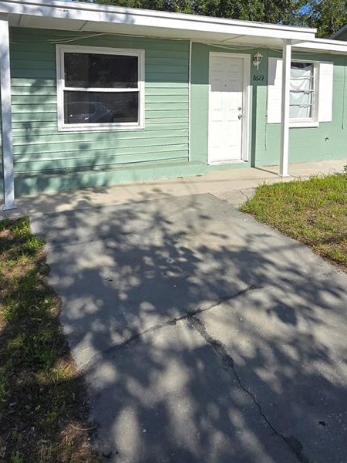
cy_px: 126
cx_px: 196
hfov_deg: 52.9
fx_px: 348
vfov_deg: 64.0
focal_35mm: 26
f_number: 2.2
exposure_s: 1/1480
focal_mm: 1.7
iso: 25
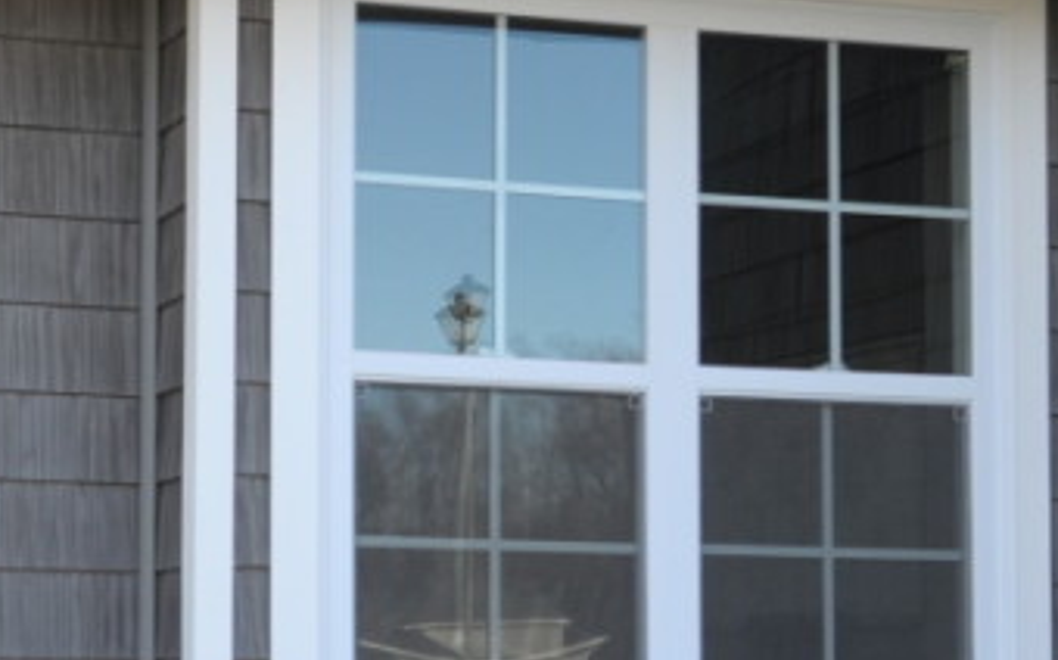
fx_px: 2651
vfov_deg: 14.1
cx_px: 56
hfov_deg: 21.9
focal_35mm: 92
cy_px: 585
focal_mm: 20
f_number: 2.8
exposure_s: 1/640
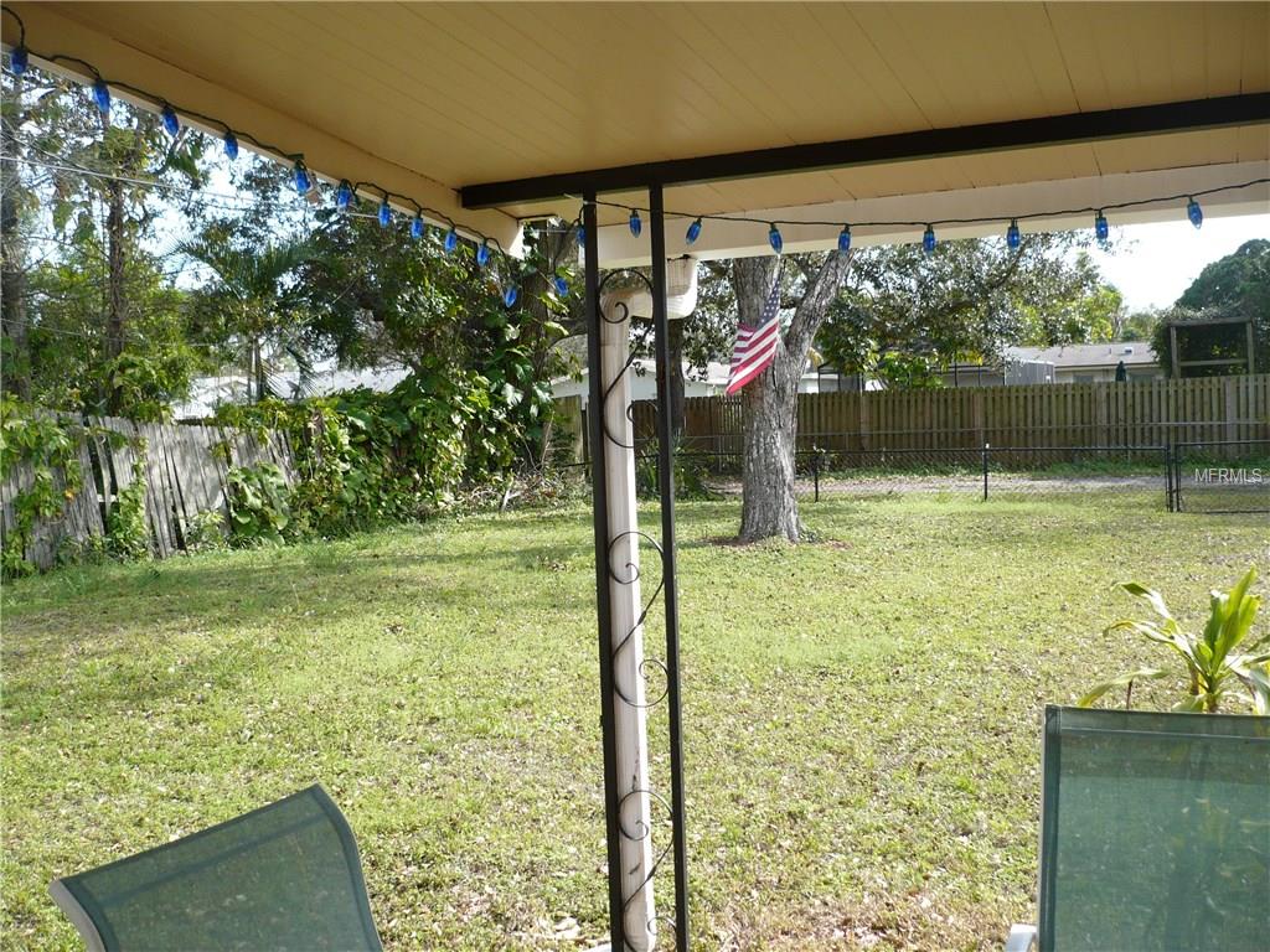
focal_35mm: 35
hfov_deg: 52.6
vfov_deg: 40.7
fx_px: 1284
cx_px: 635
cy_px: 476
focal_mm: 5.8
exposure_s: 1/320
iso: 100
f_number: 2.8
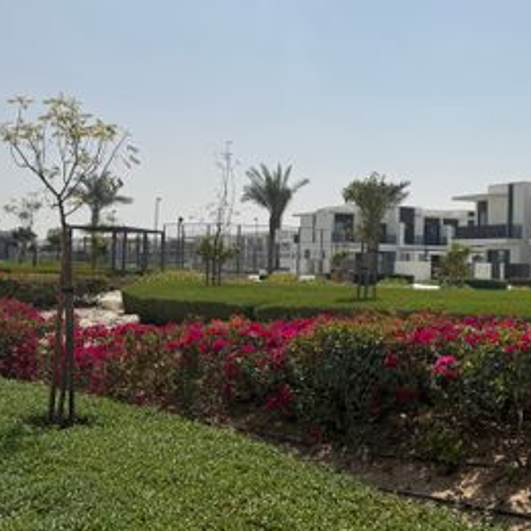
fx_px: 850
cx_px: 388
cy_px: 223
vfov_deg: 34.6
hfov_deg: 34.1
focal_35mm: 49
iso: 80
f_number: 1.78
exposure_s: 1/14286
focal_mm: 6.76
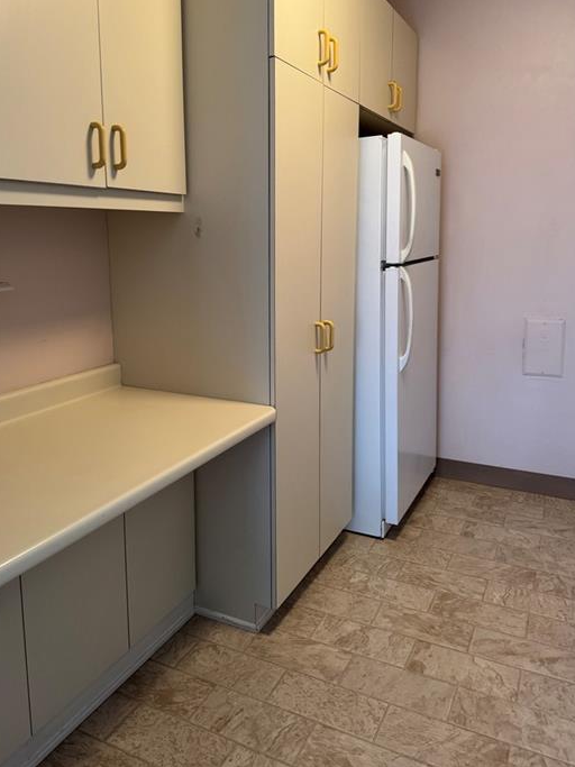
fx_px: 598
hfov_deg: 51.3
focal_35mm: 27
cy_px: 338
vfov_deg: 65.1
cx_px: 262
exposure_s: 1/60
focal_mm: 6.76
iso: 160
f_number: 1.78
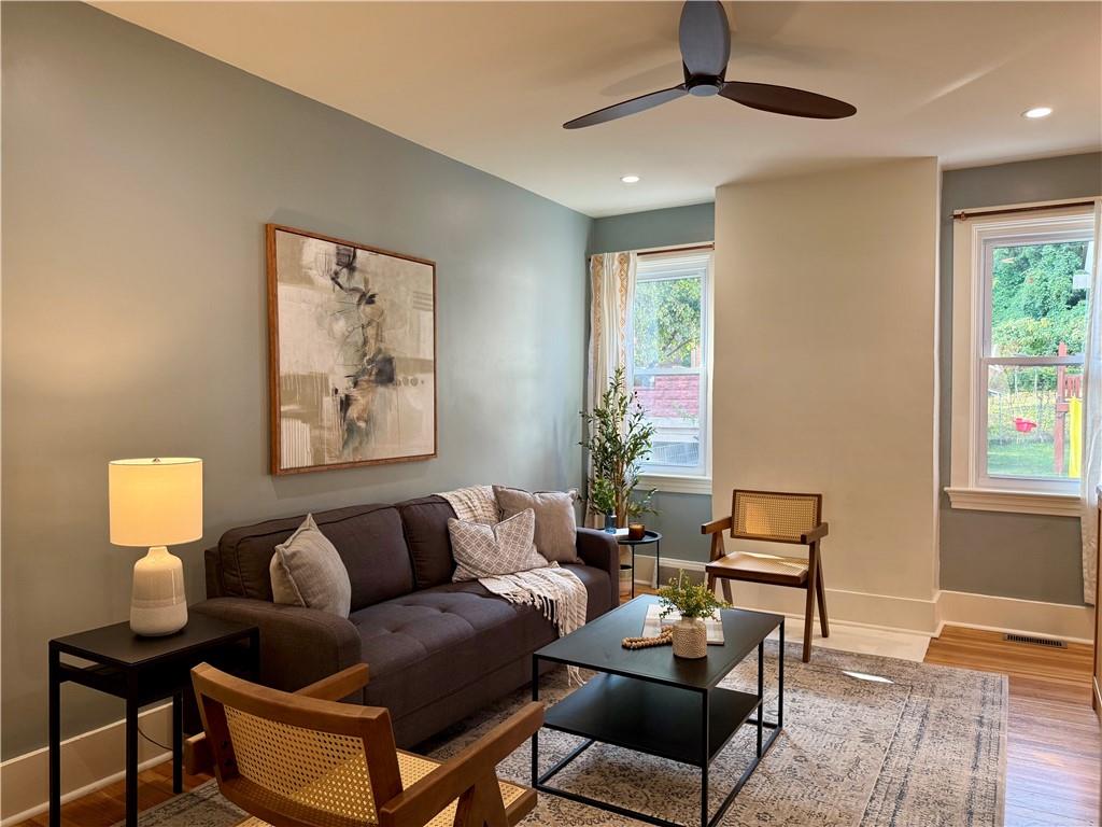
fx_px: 764
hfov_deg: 71.6
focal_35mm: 24
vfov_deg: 56.8
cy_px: 414
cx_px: 551
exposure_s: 1/120
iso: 125
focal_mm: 6.76
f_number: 1.78
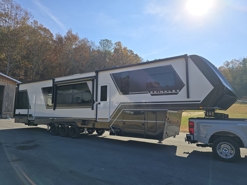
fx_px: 164
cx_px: 124
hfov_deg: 73.9
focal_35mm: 23
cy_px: 92
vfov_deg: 58.9
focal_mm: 6.3
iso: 12
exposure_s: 1/1387
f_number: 1.7
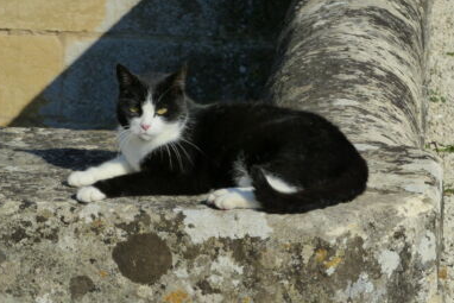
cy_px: 130
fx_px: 3129
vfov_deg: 5.5
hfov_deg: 8.3
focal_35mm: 248
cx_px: 225
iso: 200
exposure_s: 1/640
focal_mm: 41.1
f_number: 8
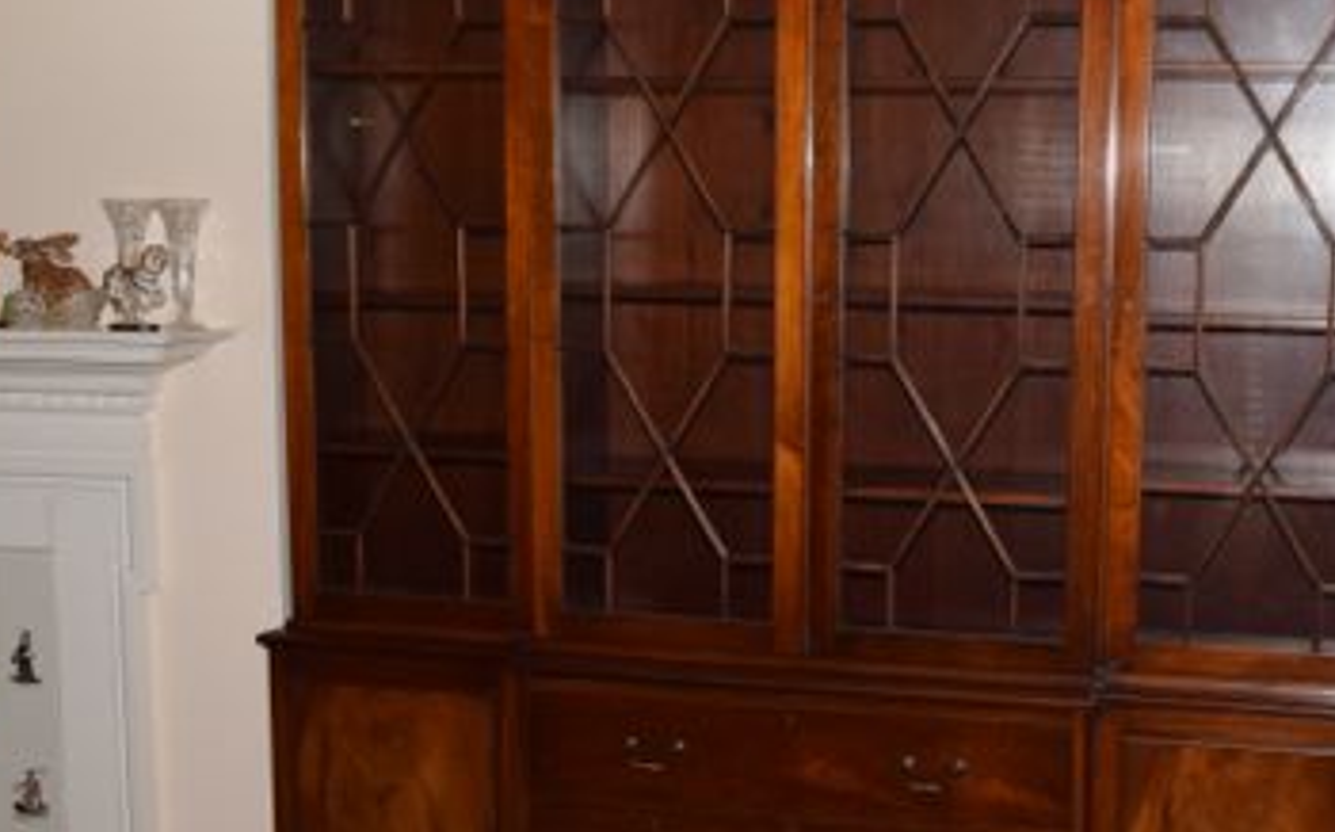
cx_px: 927
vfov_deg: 23.0
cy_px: 555
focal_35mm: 56
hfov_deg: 35.8
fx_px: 2035
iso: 800
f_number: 5.6
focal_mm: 20
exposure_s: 1/125
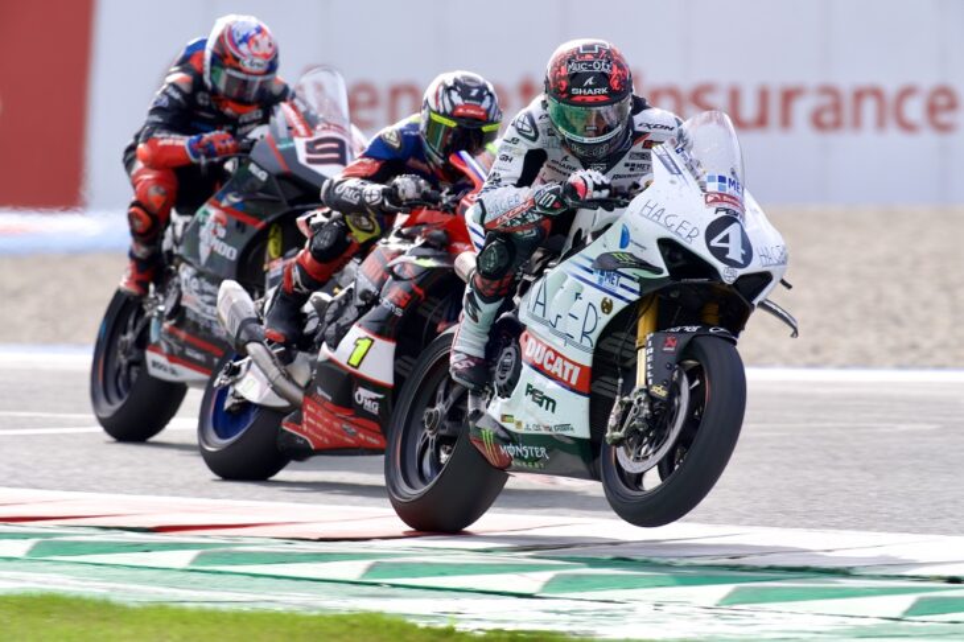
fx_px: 14988
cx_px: 482
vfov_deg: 2.5
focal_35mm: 560
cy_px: 321
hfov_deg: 3.7
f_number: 8
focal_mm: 560
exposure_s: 1/640
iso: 400
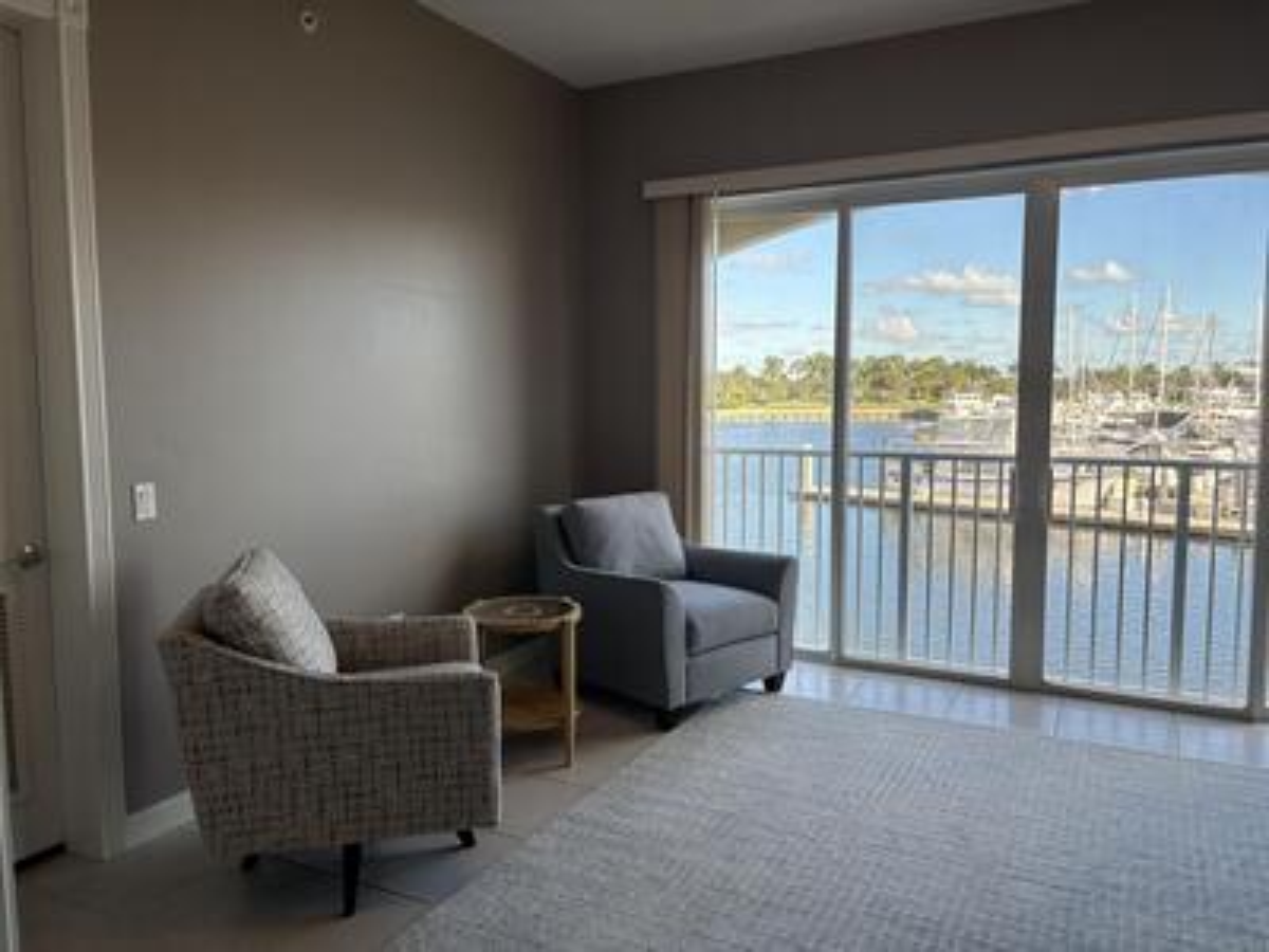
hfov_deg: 67.3
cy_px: 476
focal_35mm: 26
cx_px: 634
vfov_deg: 53.1
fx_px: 953
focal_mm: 5.96
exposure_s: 1/414
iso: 50
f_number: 1.6
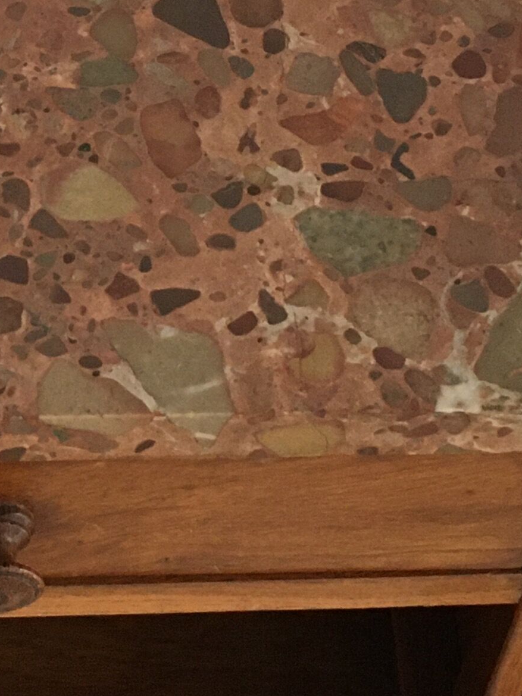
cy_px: 162
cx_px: 27
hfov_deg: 14.6
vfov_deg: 19.5
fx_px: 2010
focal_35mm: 100
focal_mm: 4.15
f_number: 2.2
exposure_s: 1/25
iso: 200
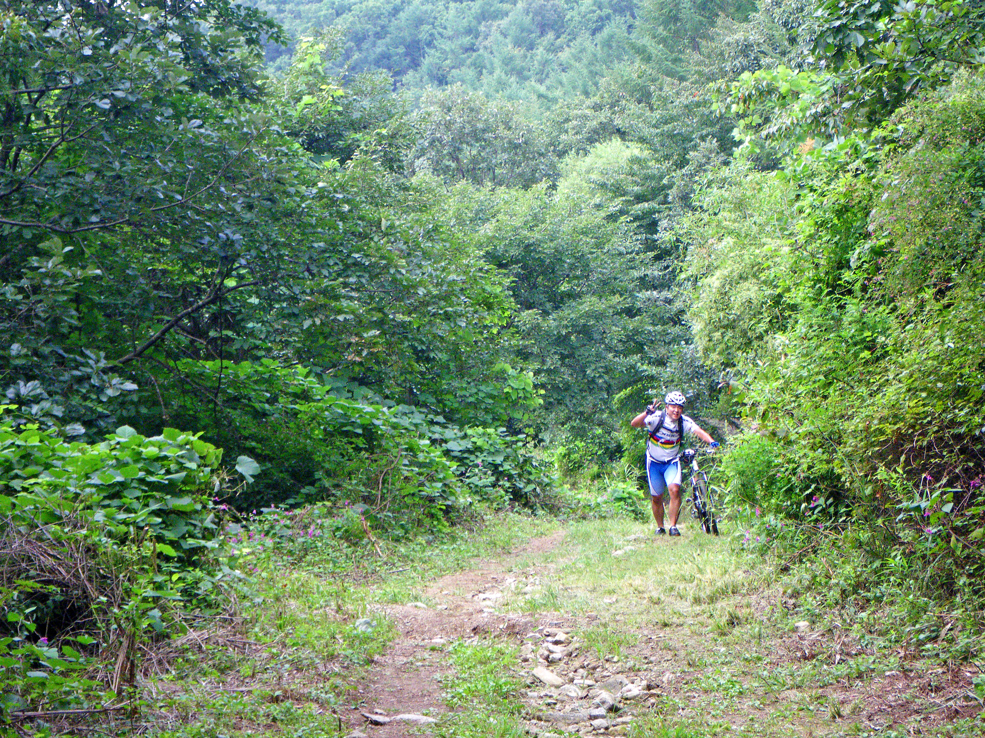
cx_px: 492
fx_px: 2675
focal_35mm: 94
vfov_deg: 15.7
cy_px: 369
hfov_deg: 20.9
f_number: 5
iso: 400
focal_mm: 16.7
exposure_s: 1/125
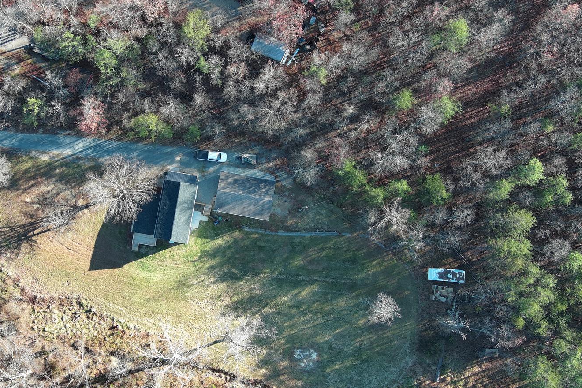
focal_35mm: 45
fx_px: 727
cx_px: 188
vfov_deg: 29.9
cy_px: 186
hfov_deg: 42.9
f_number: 2.8
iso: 100
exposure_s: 1/155
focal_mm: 10.57
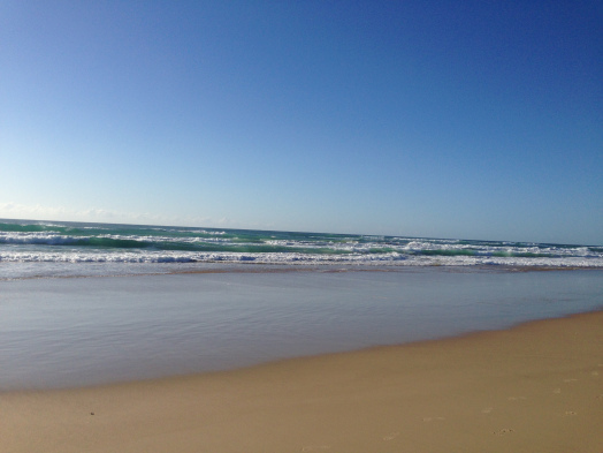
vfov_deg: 42.9
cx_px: 302
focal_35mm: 33
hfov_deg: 55.4
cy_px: 226
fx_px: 575
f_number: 2.4
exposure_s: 1/3195
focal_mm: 4.12
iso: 50
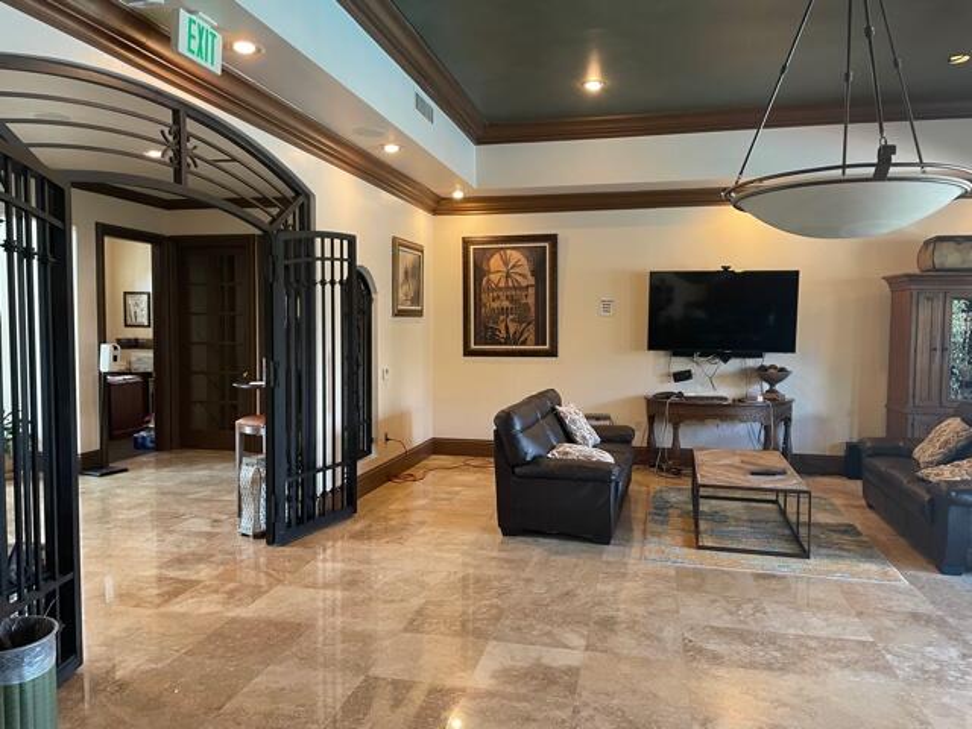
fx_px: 730
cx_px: 486
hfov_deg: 67.3
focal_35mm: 26
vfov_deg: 53.1
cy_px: 364
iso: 200
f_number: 1.6
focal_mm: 4.2
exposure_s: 1/60
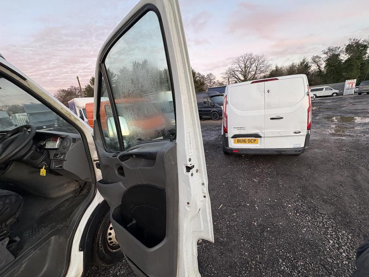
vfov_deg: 85.7
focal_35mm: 14
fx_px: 149
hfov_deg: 102.1
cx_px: 184
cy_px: 138
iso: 200
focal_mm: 2.22
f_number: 2.2
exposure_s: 1/98
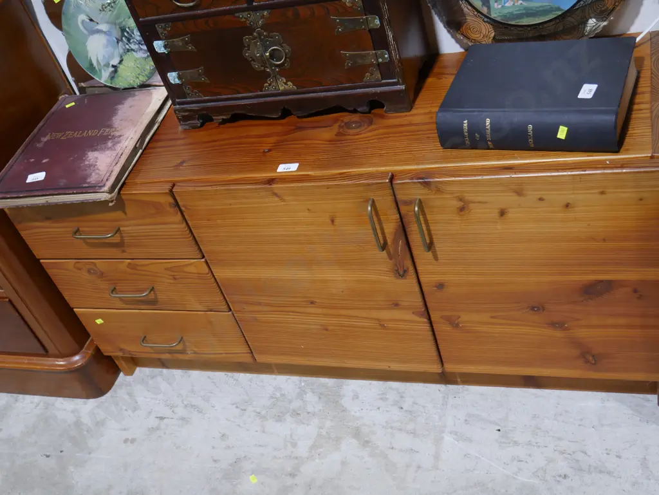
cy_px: 248
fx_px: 800
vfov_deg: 34.4
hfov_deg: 44.8
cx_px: 330
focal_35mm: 42
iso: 640
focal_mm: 21
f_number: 4.6
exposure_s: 1/60
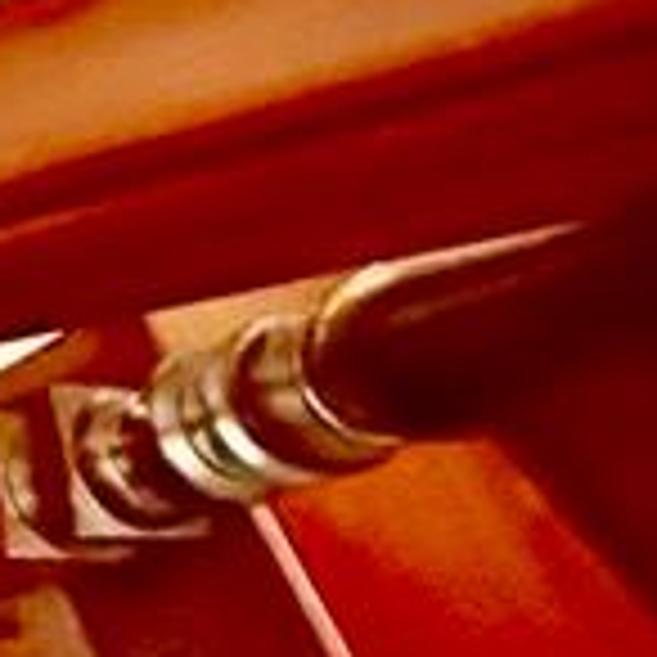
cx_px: -814
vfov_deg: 18.8
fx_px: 1868
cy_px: -153
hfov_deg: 14.7
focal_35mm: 87
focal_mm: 2.22
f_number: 2.2
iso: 2500
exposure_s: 1/25
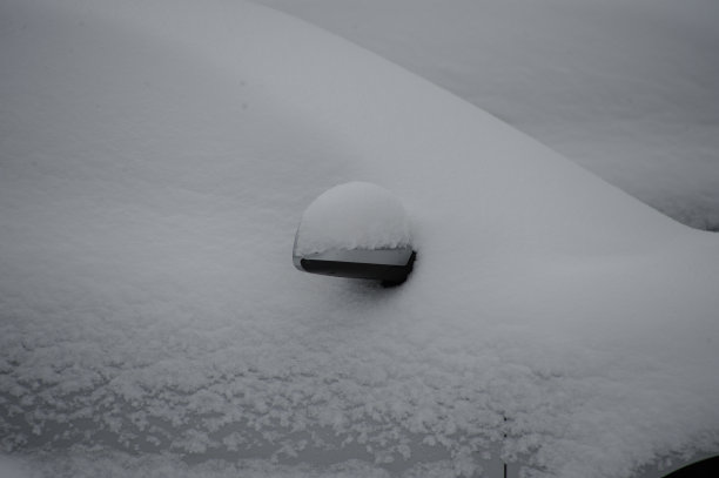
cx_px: 360
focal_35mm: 300
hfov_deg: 6.9
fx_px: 5987
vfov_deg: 4.6
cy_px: 239
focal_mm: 300
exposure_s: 1/640
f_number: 6.3
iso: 200
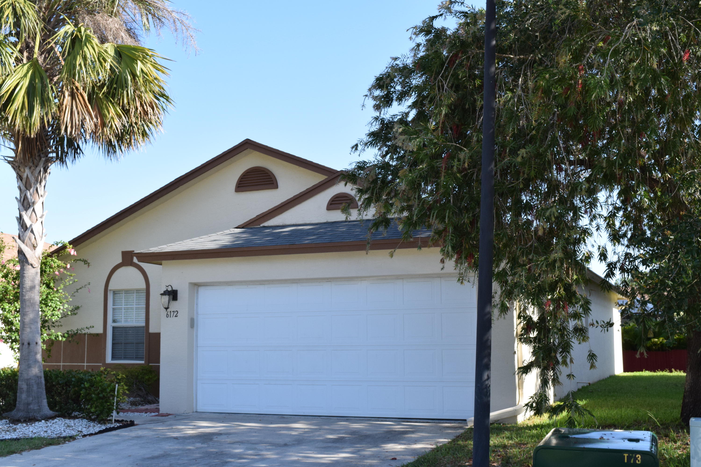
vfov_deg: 31.9
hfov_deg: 46.4
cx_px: 350
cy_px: 234
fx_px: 818
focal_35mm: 42
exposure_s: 1/640
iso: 800
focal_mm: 28
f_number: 10
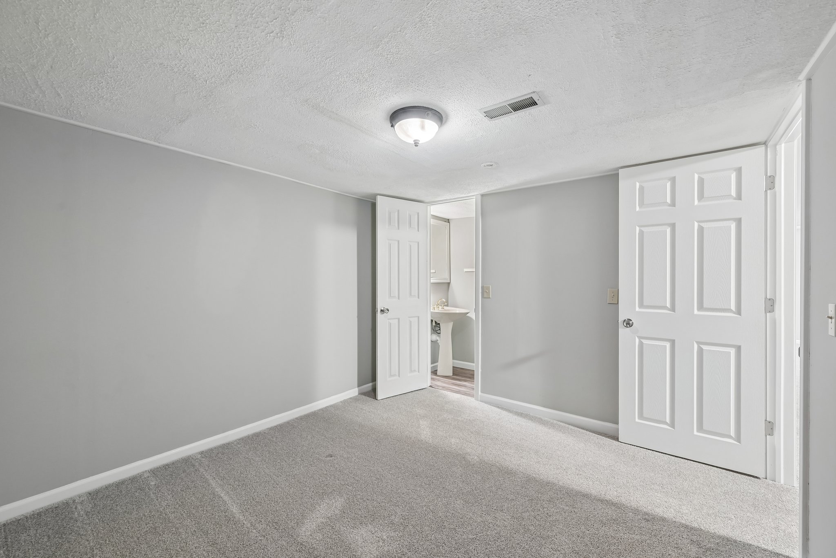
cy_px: 279
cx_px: 418
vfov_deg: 81.2
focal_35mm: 14
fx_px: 325
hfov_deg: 104.3
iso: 400
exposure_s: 1/2.5
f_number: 8
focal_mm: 14
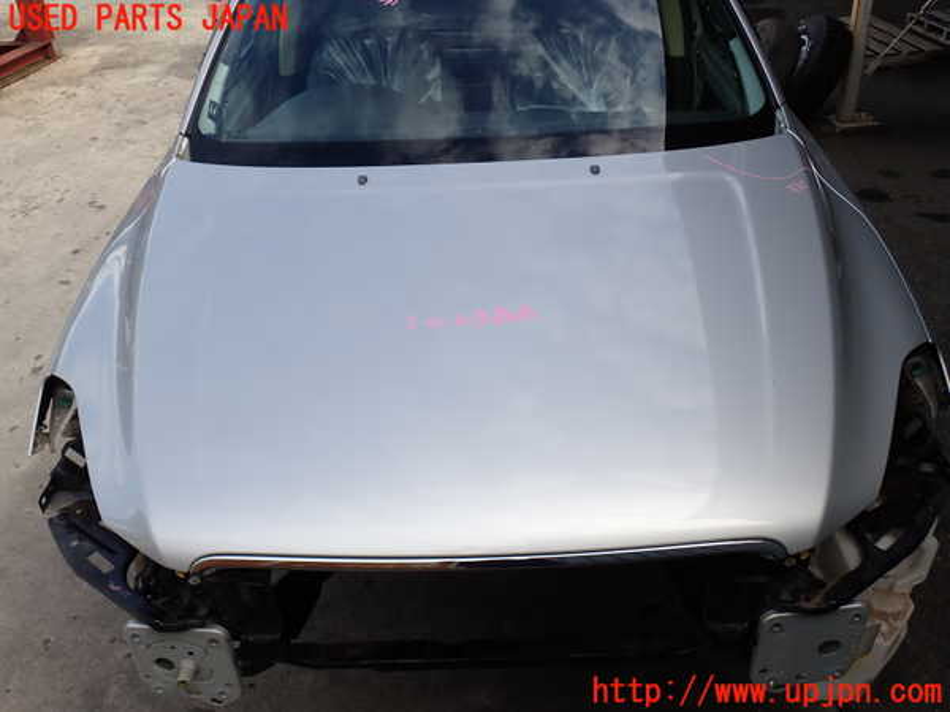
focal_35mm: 32
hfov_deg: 56.8
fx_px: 878
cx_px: 475
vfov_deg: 44.2
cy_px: 356
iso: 100
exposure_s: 1/640
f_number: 3.2
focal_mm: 5.79
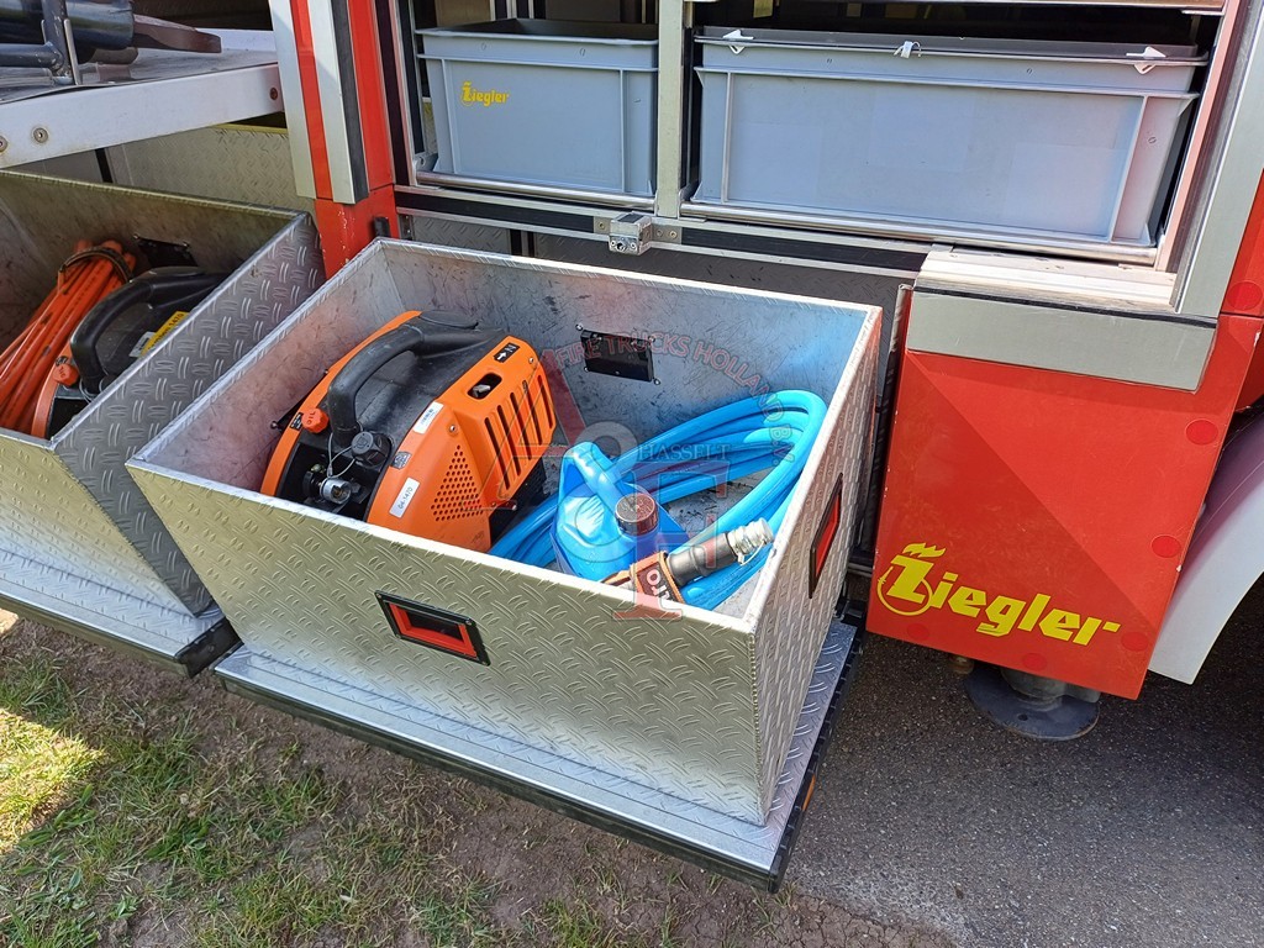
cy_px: 474
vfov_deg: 54.9
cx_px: 632
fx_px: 913
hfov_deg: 69.4
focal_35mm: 25
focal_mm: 4.65
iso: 50
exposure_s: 1/281
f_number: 1.8
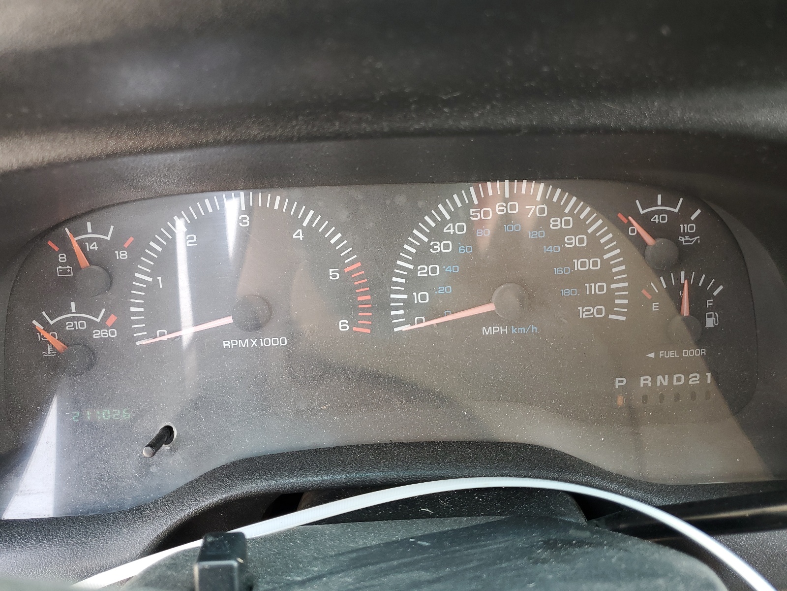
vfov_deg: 53.1
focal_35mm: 26
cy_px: 296
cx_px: 394
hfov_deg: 67.3
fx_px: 591
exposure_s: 1/60.2
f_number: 1.5
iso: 54
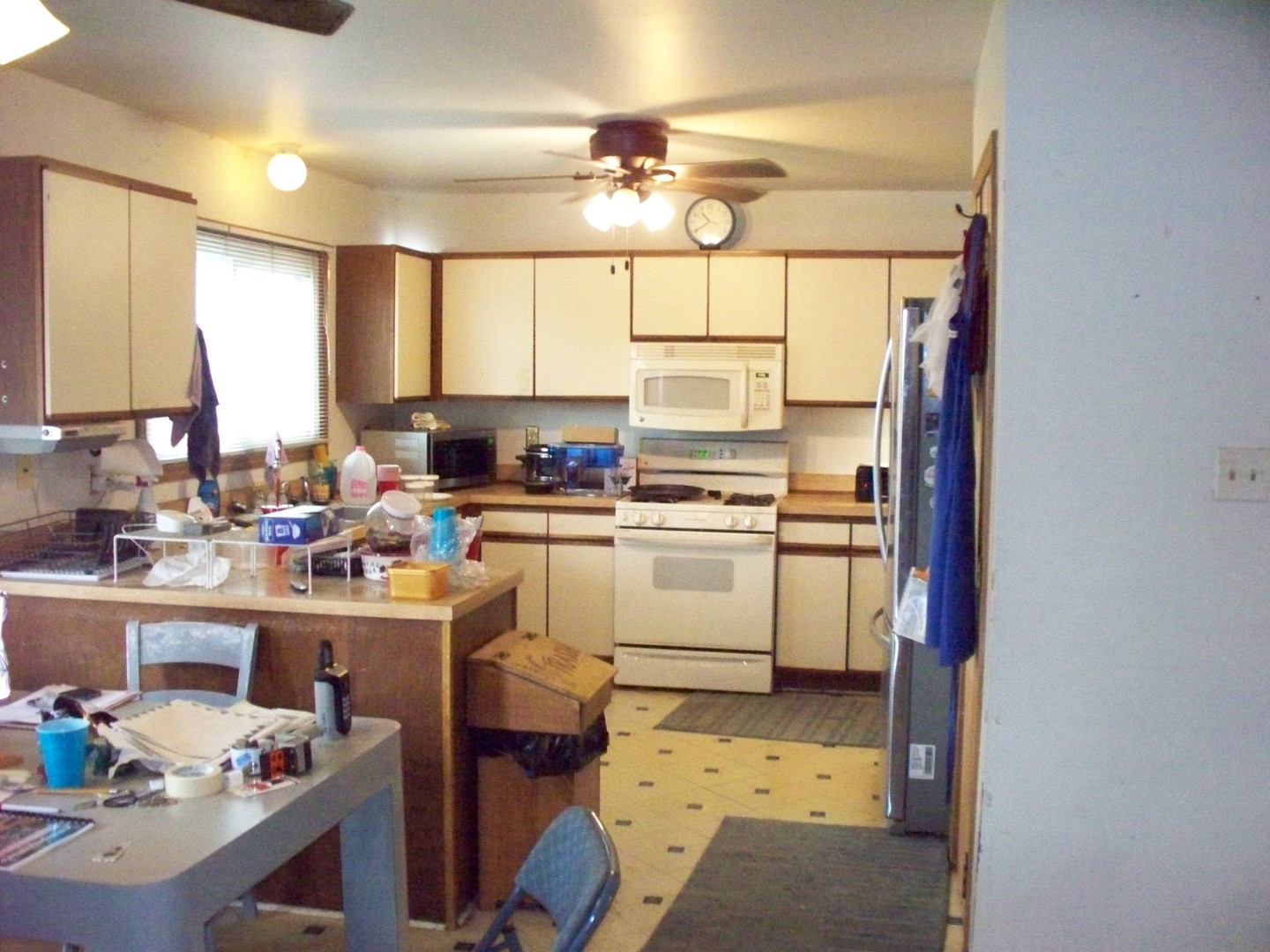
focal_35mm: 36
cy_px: 476
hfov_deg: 51.4
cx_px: 635
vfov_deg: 39.7
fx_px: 1321
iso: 1600
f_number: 2.8
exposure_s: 1/60
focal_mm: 7.54
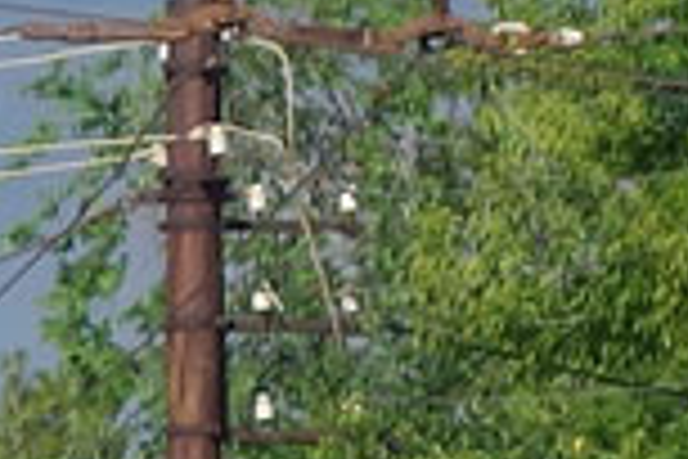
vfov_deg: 2.4
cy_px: 774
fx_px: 10759
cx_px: -796
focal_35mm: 563
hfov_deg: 3.6
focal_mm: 26.57
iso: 125
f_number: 5
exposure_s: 1/1000
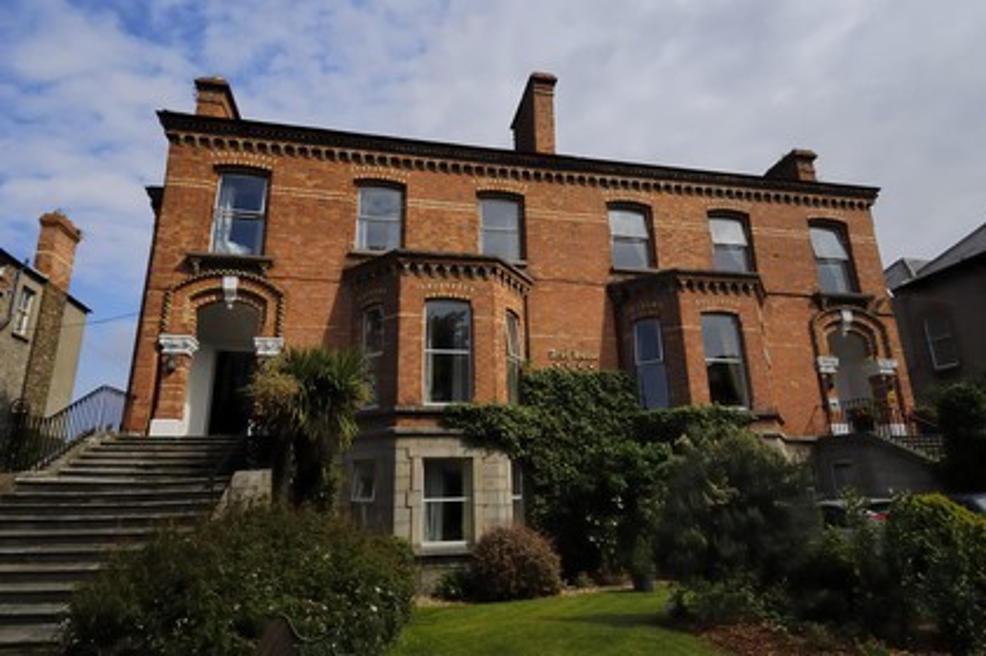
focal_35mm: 20
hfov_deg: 85.5
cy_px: 328
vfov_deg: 63.1
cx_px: 493
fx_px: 534
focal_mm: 13
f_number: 13
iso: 100
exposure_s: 1/125
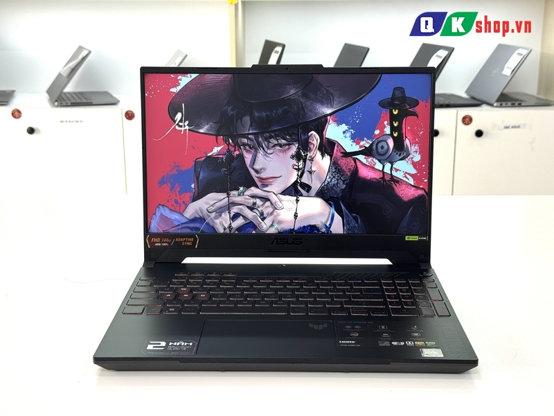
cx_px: 277
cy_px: 208
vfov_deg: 30.3
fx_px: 768
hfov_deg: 39.7
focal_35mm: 48
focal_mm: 6.76
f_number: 1.78
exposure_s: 1/154
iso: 50
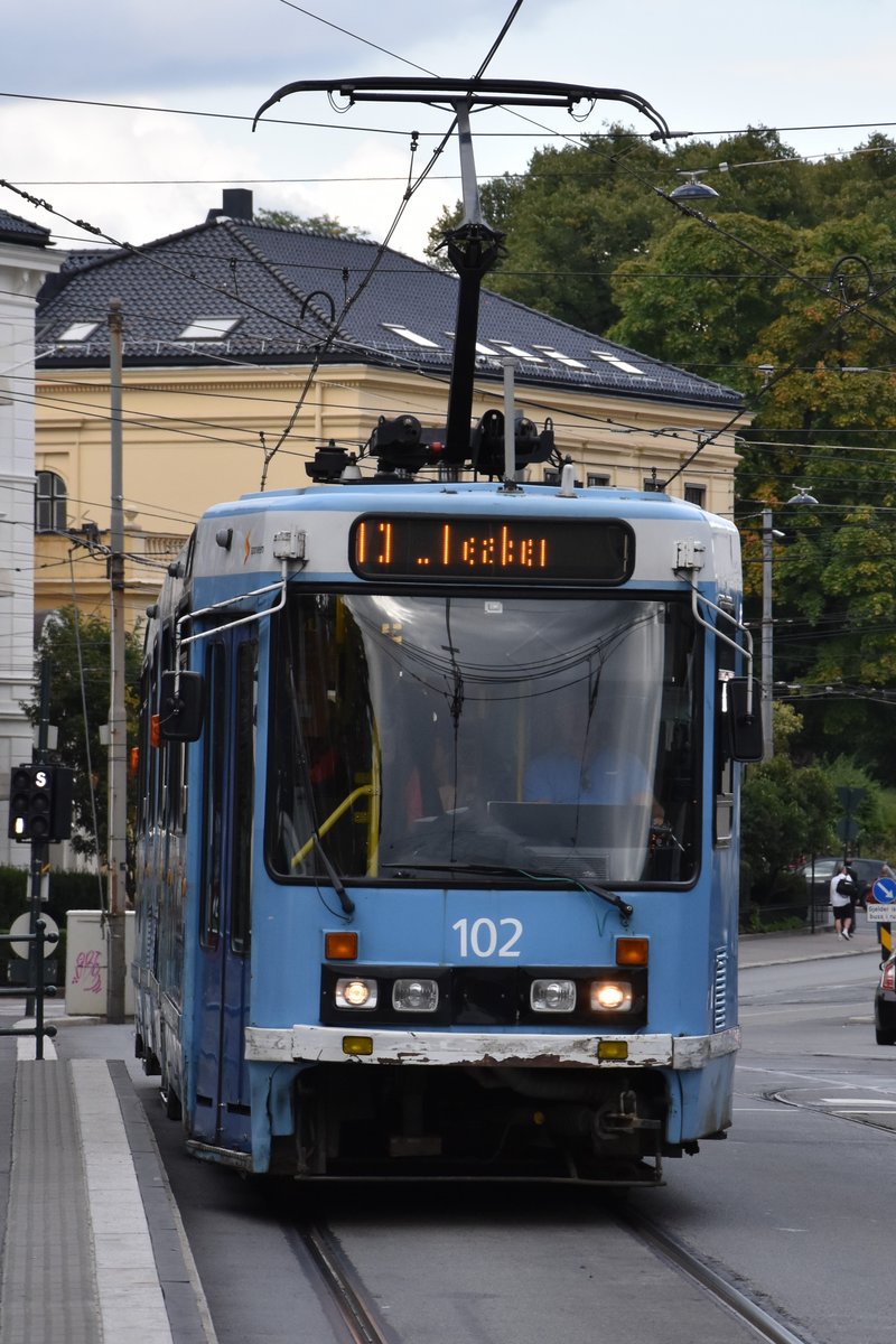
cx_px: 448
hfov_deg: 8.7
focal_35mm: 158
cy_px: 672
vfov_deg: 13.0
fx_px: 5880
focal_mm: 105
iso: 800
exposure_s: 1/800
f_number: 7.1
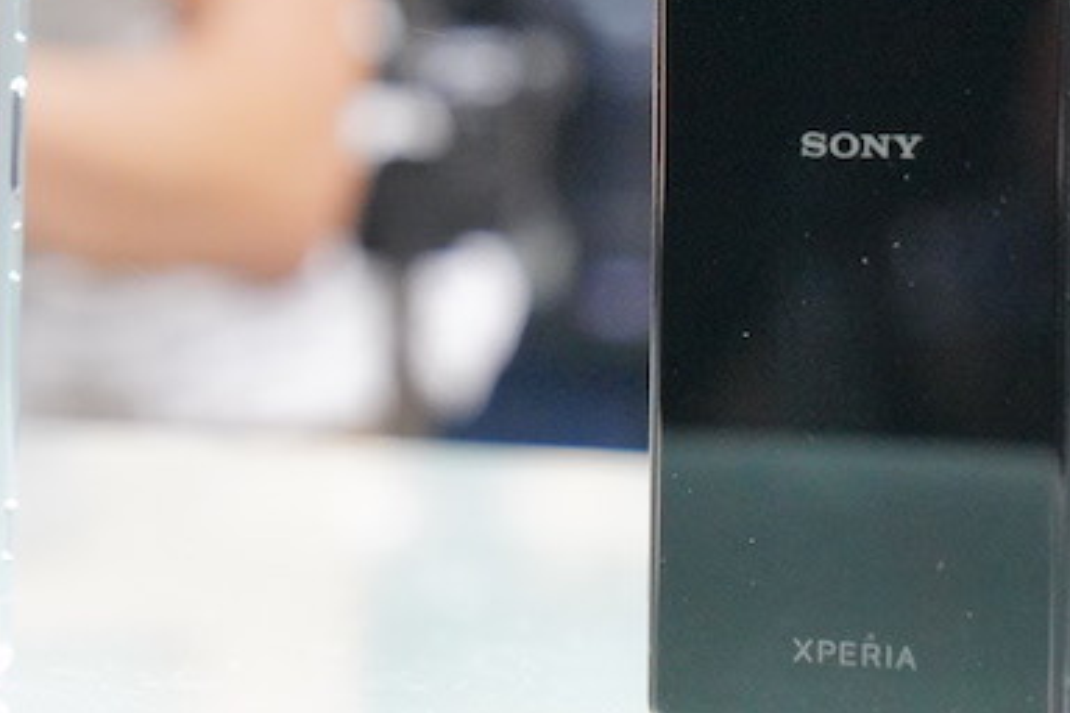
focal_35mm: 197
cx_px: 624
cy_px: 114
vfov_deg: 7.0
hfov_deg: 10.4
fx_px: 5855
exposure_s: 1/60
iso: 6400
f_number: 4.5
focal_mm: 70
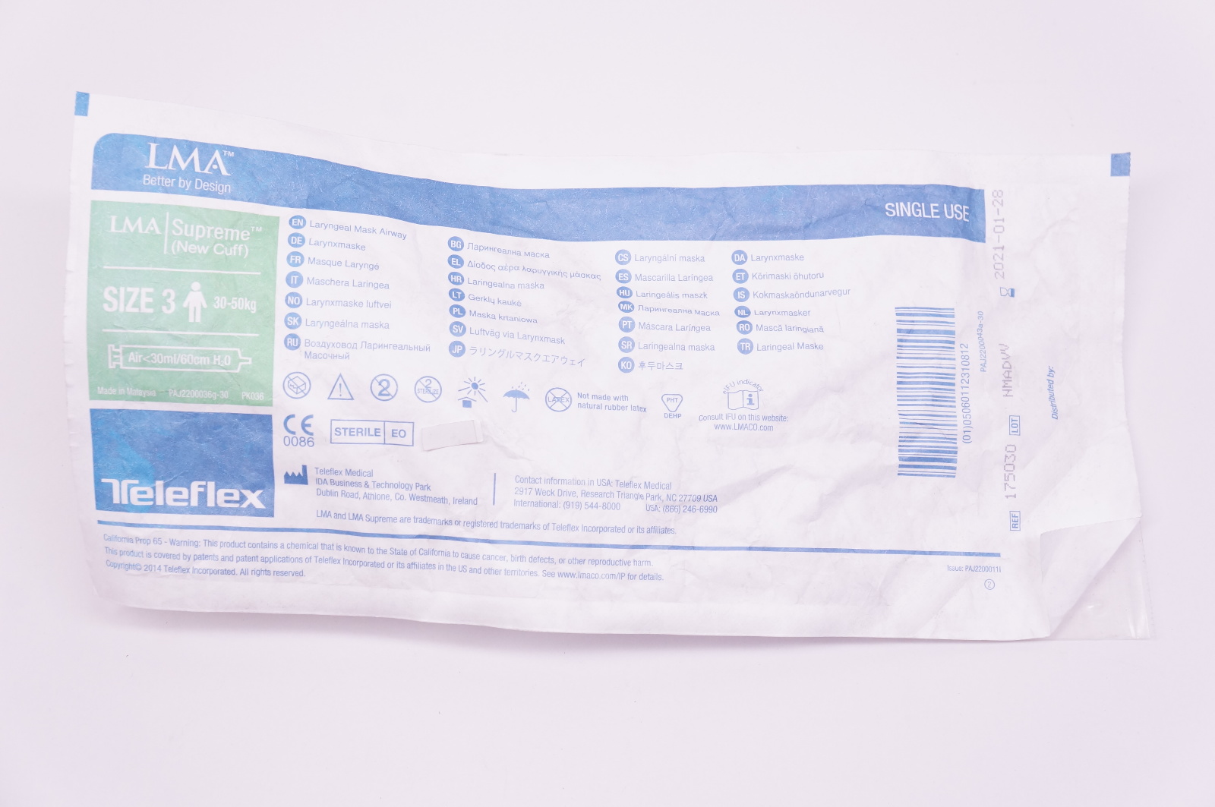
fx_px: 1669
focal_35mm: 50
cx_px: 608
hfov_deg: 40.0
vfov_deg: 27.2
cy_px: 404
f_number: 7.1
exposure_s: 1/100
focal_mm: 33
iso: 800
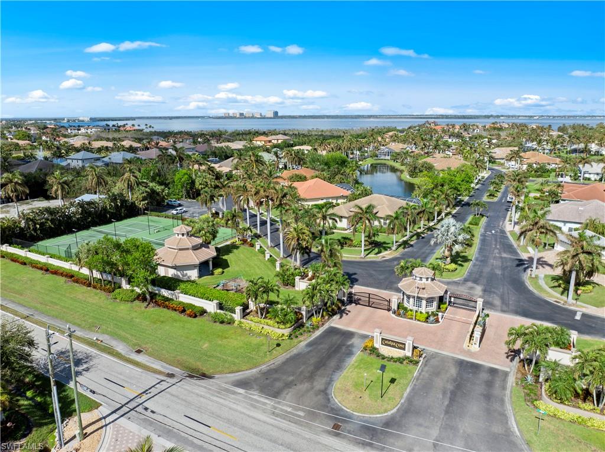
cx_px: 302
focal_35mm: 24
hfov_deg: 71.6
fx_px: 419
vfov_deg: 56.7
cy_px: 226
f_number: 2.8
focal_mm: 12.29
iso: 100
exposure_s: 1/1600
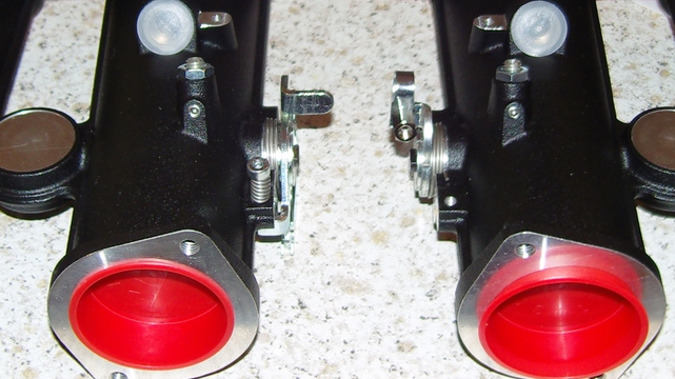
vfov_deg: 16.2
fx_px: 1324
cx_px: 363
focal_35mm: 74
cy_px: 78
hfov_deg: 28.6
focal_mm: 7.3
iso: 100
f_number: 2.8
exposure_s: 1/40
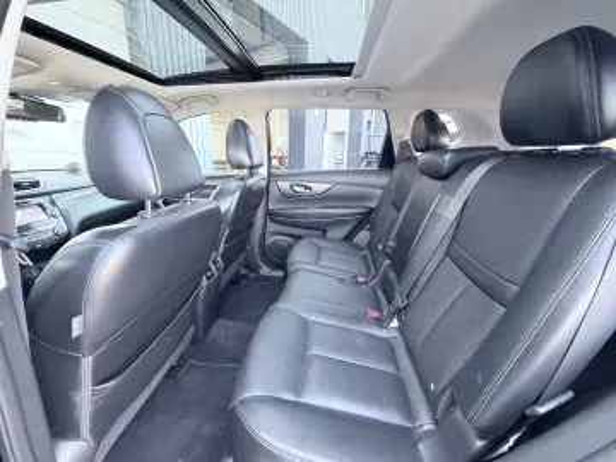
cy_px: 231
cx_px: 308
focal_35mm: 14
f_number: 2.2
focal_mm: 2.22
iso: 320
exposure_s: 1/60
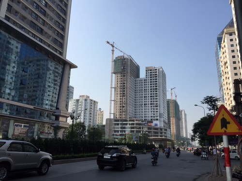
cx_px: 121
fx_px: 203
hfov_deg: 61.7
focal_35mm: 29
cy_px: 90
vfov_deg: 48.2
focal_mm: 4.15
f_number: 2.2
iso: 32
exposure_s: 1/1799
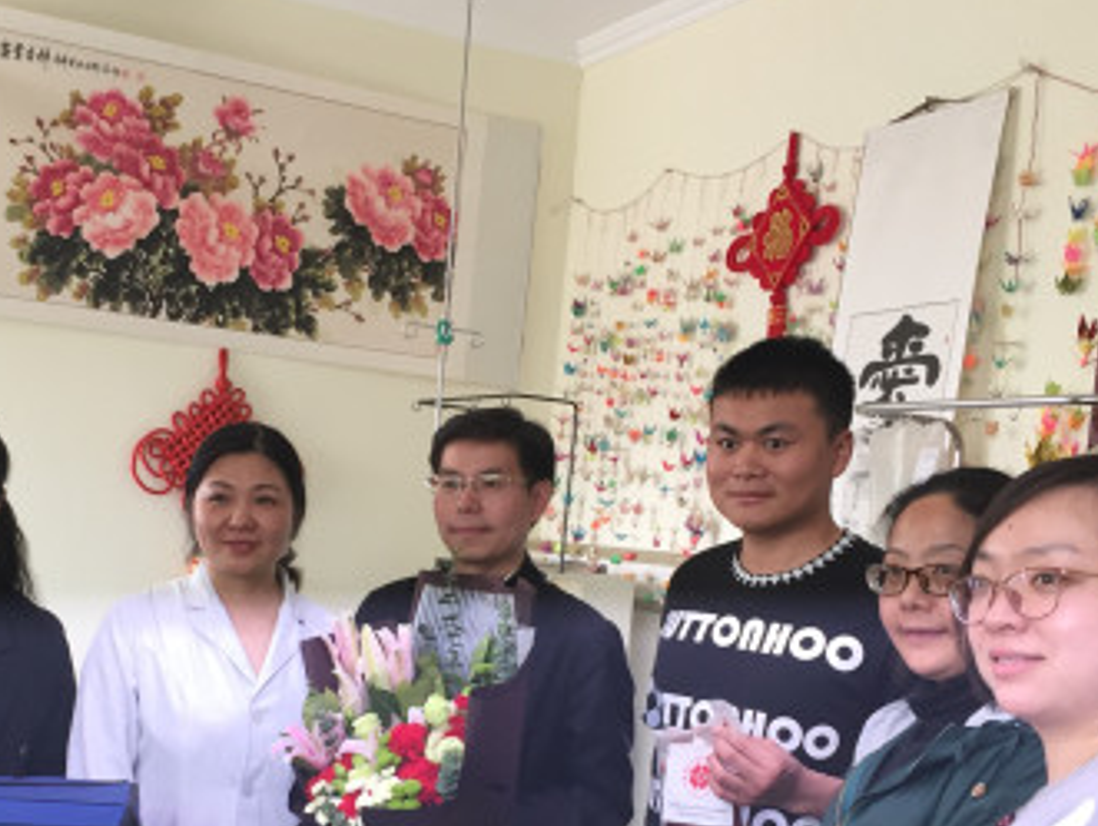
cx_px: 405
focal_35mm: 49
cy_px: 627
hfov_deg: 38.6
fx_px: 1556
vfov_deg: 29.2
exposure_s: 1/33
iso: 32
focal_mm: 4.15
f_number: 2.2
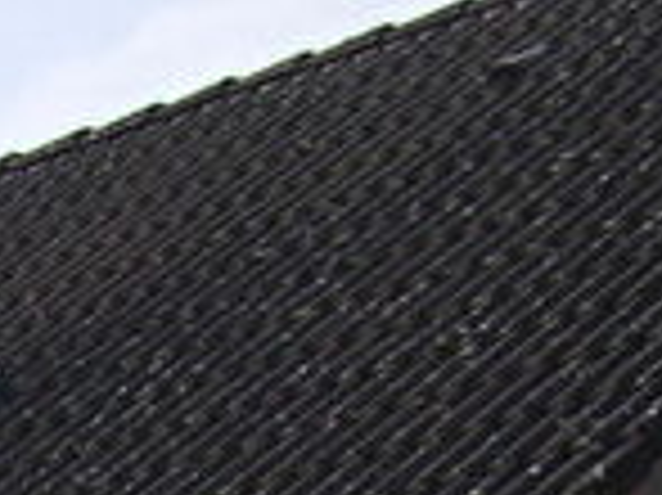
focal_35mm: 265
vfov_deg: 5.2
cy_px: 1724
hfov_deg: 7.3
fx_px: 5064
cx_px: -522
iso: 100
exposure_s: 1/141
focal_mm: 8
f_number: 7.6
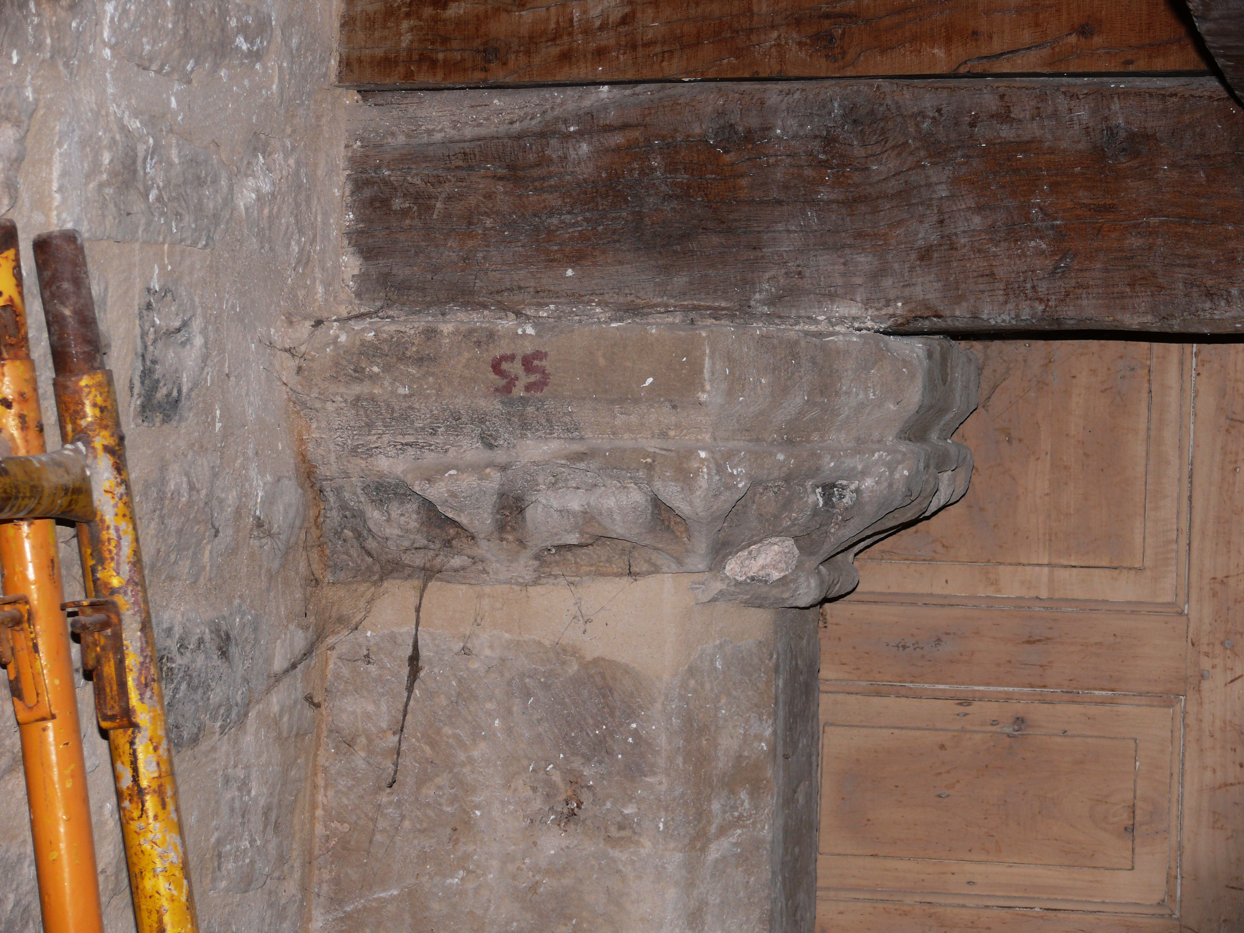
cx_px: 622
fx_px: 3378
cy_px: 466
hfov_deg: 20.9
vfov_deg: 15.7
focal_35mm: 94
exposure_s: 1/30
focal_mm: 19.8
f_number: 3.2
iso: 100
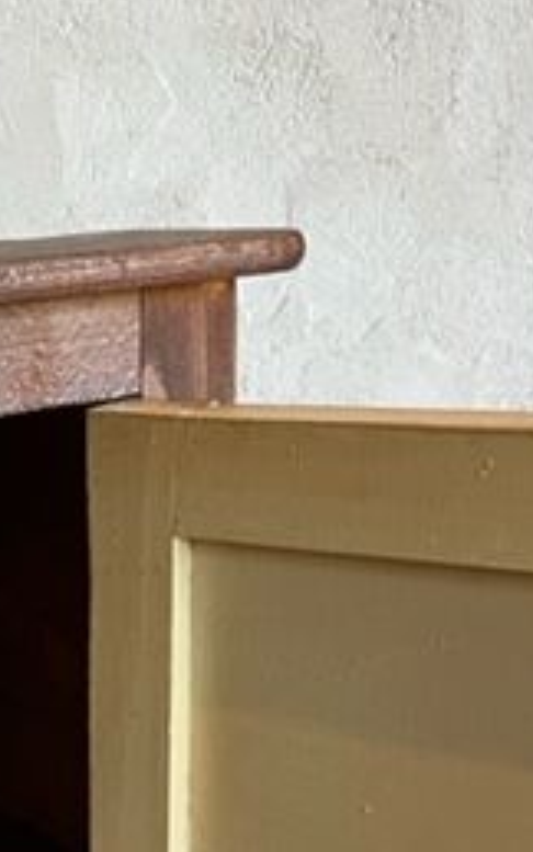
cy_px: 997
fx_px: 1580
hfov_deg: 17.9
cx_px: -161
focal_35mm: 68
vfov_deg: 27.0
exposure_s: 1/60
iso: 160
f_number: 1.6
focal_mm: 5.1
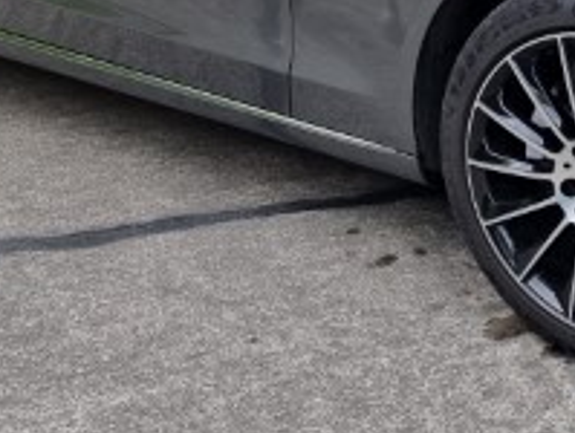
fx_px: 1281
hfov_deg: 24.9
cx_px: 465
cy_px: 17
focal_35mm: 77
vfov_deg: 18.8
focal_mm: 6.7
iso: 50
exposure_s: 1/139
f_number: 1.8
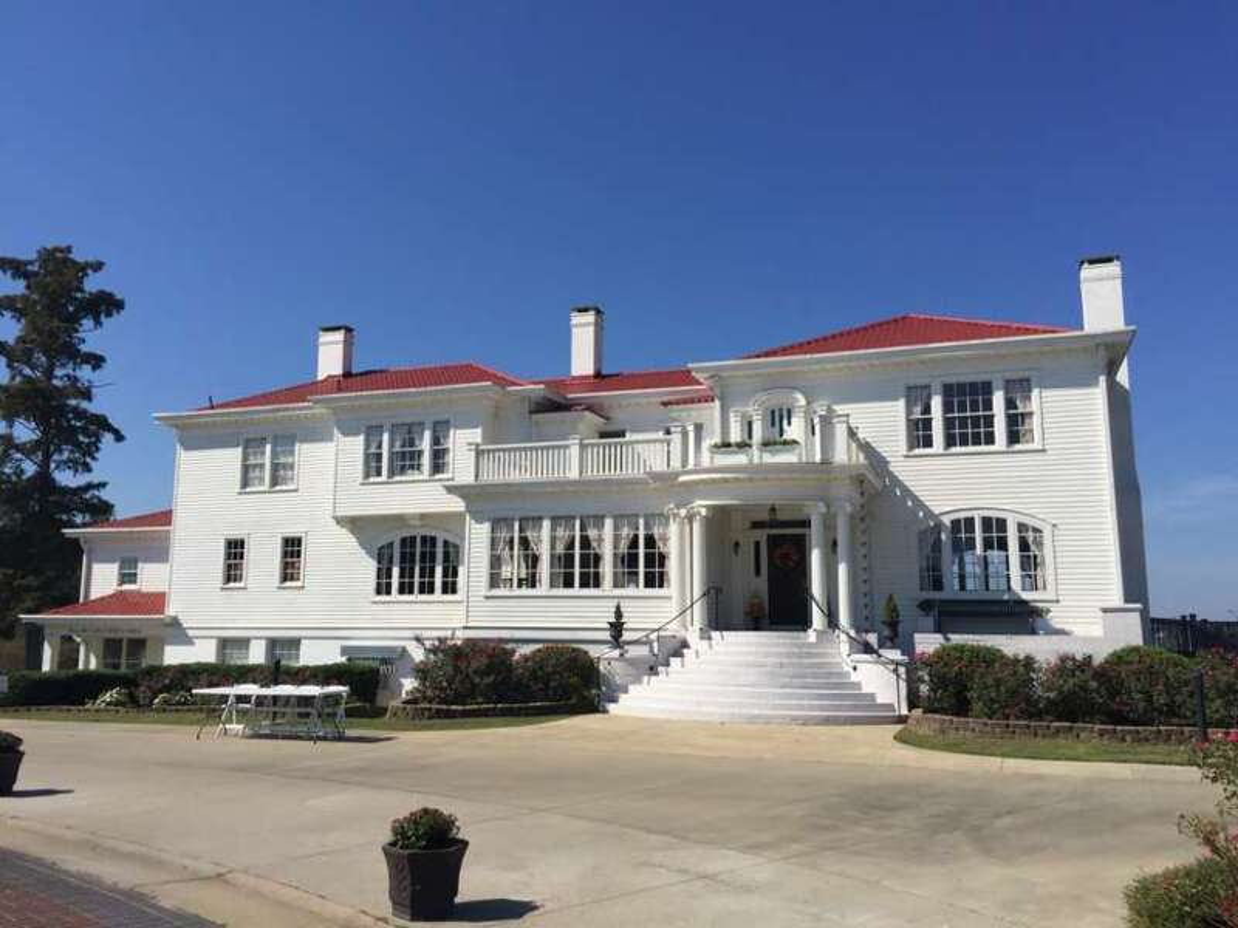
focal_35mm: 29
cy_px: 464
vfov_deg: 48.2
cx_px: 619
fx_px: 1037
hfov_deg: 61.7
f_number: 2.2
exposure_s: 1/3968
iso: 32
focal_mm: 4.15
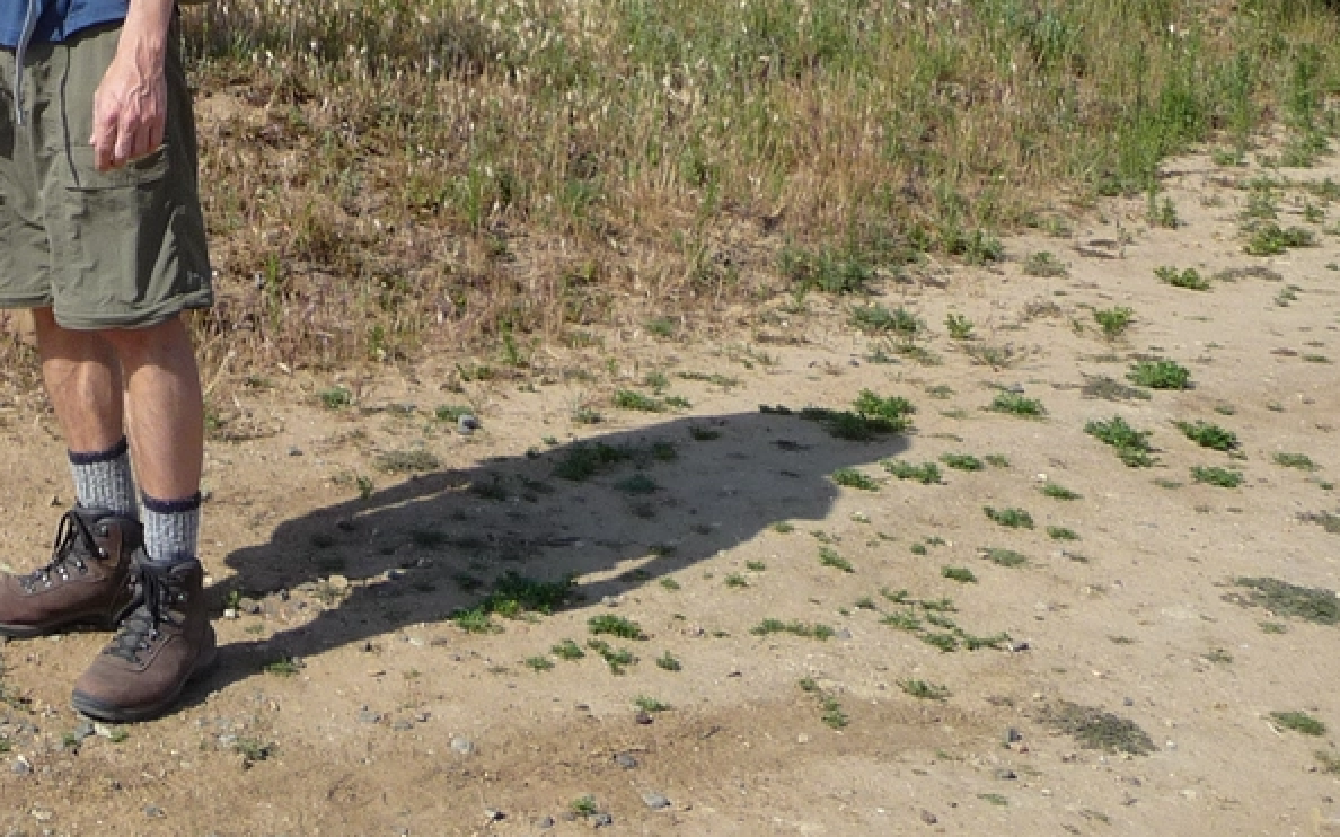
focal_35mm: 72
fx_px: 2629
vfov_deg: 17.0
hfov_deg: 26.8
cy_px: -244
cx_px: -54
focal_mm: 4.7
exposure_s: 1/1300
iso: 100
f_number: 3.3
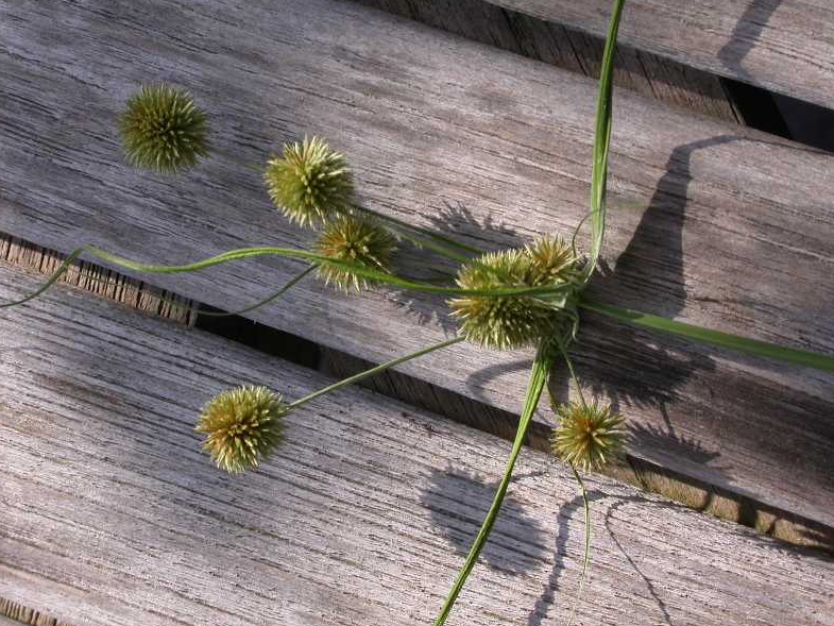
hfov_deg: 18.4
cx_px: 414
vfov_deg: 13.8
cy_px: 314
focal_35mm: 107
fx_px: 2578
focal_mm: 21.8
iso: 100
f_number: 6.5
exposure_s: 1/262
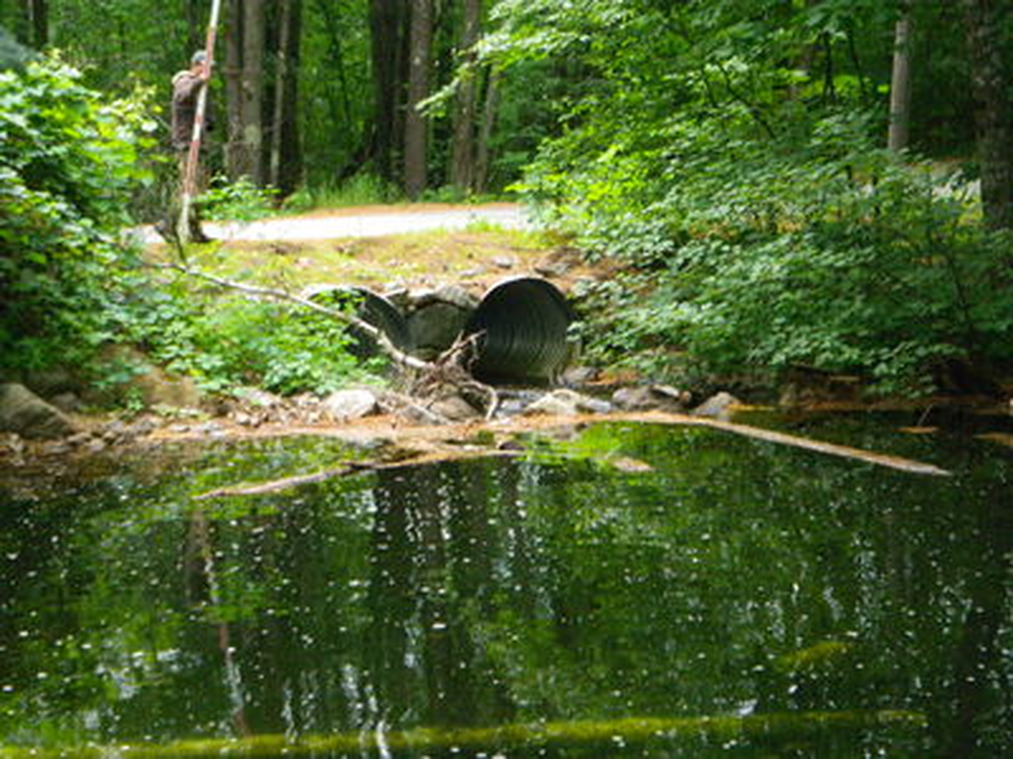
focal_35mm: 62
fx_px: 1814
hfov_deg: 31.2
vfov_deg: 23.7
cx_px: 506
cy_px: 380
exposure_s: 1/80
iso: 250
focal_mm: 11.1
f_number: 4.6
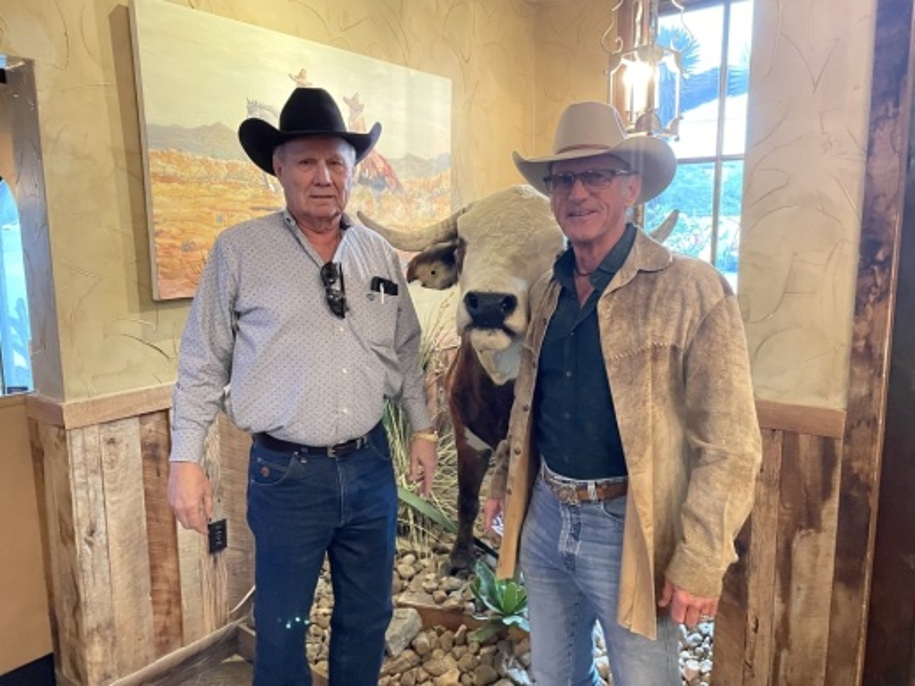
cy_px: 343
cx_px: 458
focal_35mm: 26
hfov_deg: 67.3
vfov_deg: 53.1
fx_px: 687
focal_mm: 4.2
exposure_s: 1/40
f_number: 1.6
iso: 400
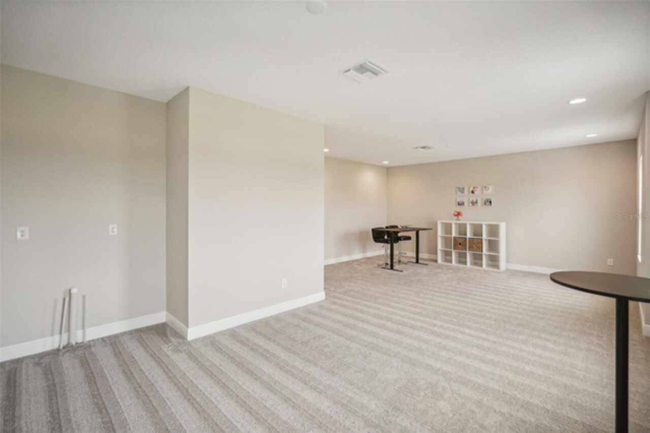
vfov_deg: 73.7
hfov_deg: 96.8
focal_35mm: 16
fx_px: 289
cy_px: 216
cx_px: 325
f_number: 4
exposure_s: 1/90
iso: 400
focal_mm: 16
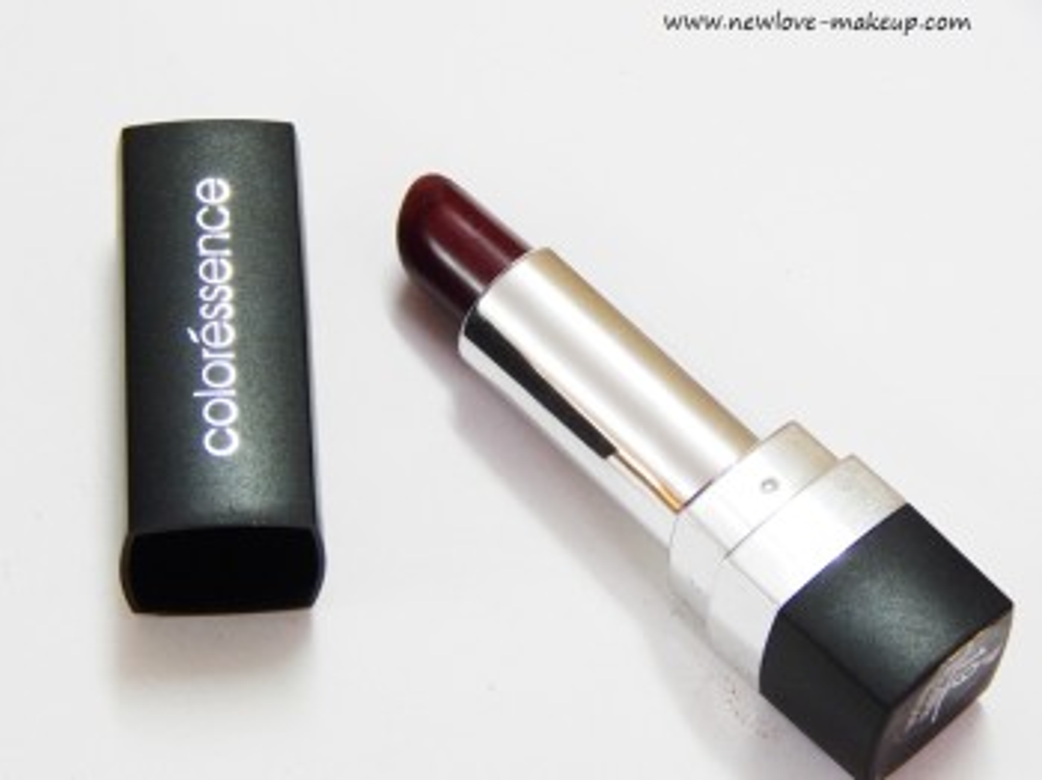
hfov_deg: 17.1
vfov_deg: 12.9
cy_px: 390
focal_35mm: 115
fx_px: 3459
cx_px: 521
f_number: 4.6
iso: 500
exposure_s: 1/15
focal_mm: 20.5
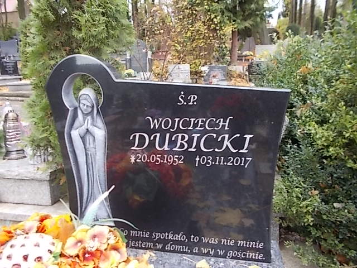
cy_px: 134
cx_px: 178
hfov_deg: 67.3
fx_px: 268
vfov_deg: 53.1
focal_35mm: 26
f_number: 3.2
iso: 80
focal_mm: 4.6
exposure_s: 1/30
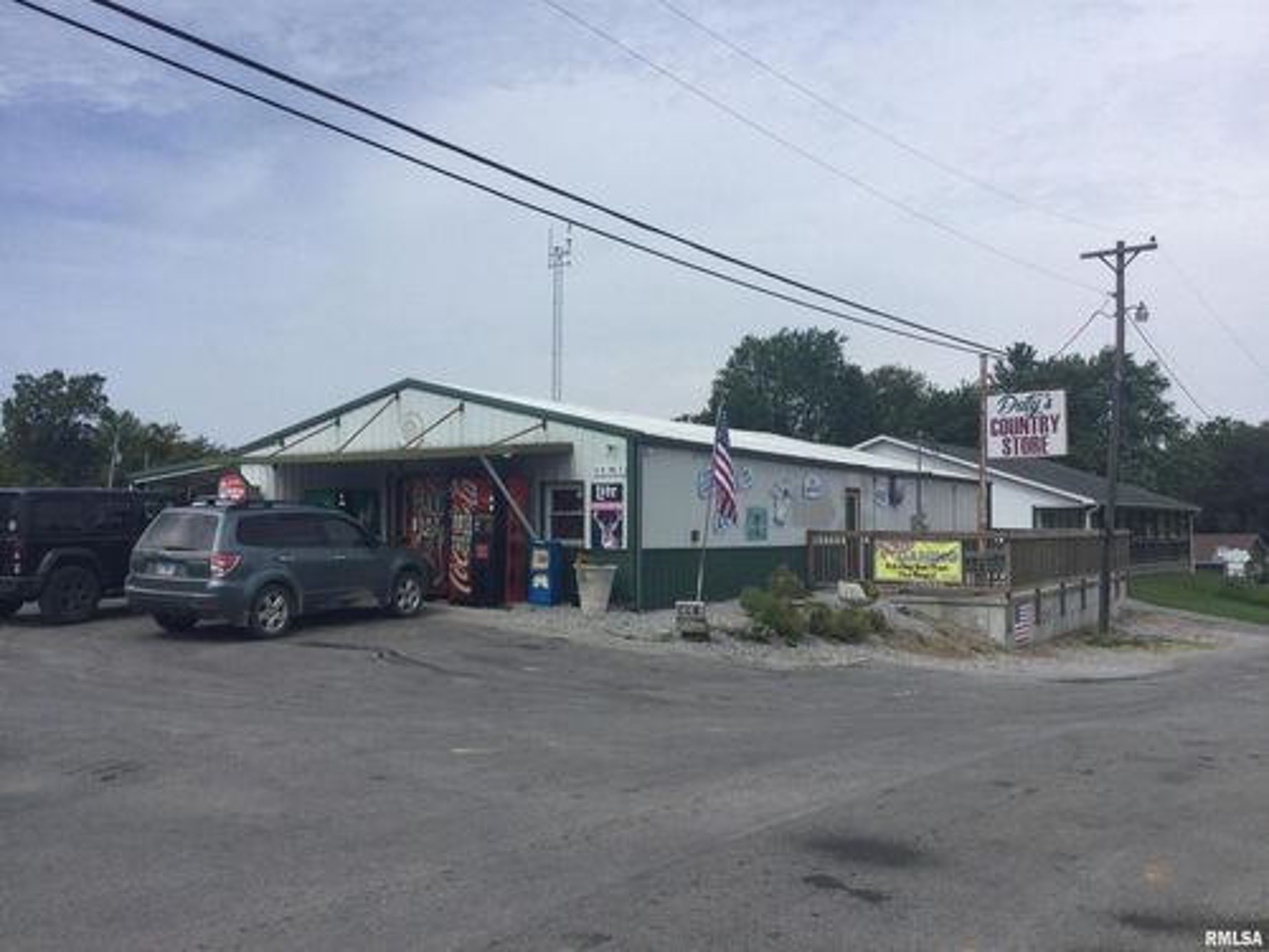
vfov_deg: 45.4
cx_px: 634
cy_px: 476
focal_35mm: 31
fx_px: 1136
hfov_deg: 58.4
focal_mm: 3.3
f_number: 2.4
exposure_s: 1/2092
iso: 25
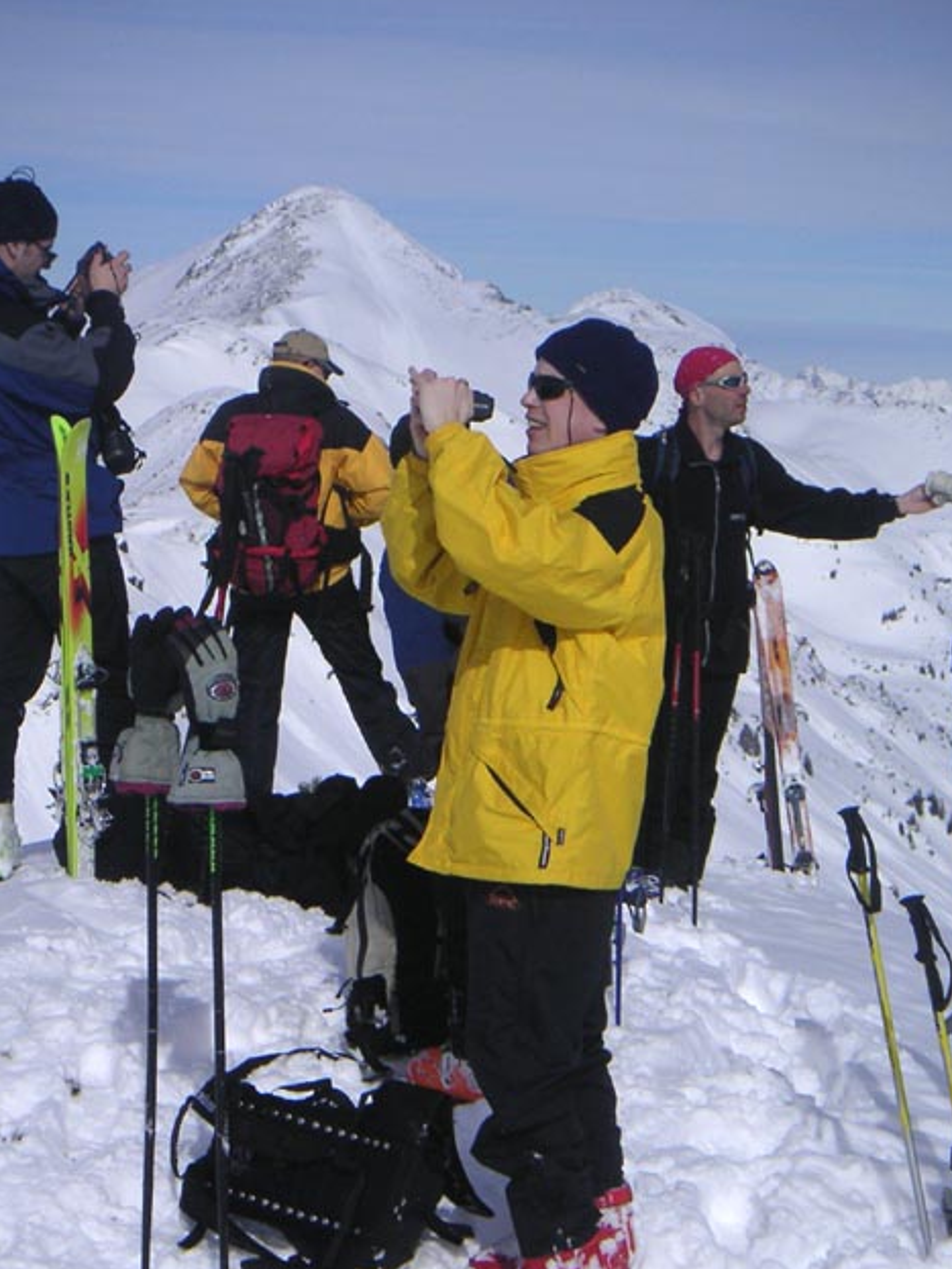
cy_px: 765
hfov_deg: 16.4
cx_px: 477
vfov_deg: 21.7
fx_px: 3298
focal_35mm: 90
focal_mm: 10.9
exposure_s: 1/500
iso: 50
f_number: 6.7
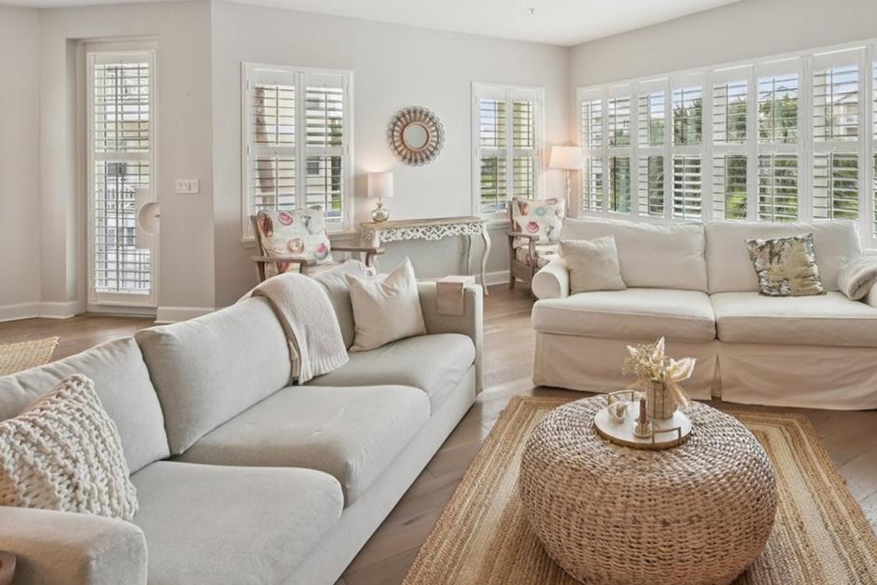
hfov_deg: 72.5
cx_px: 547
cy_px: 163
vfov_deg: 51.4
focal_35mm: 24
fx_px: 585
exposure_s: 1/160
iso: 400
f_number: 8
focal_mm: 14
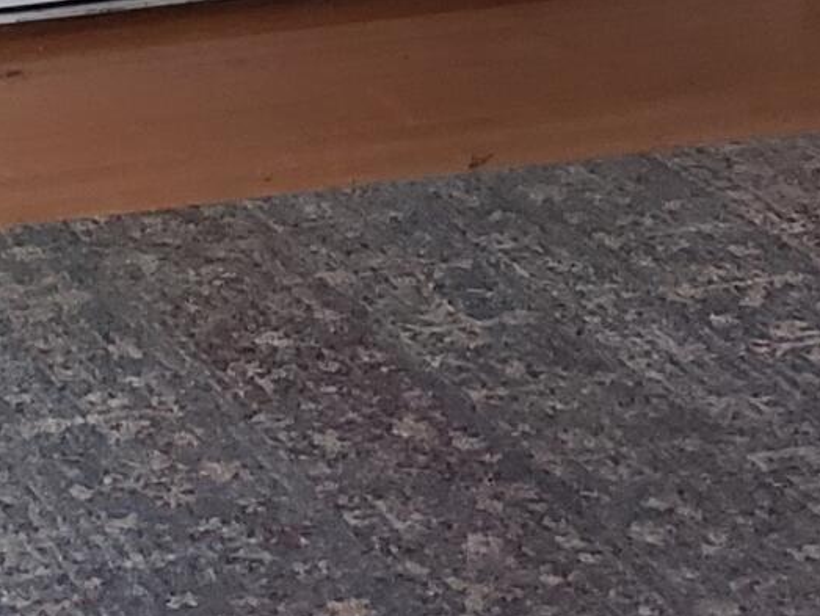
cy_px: -798
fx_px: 3532
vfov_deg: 9.1
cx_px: 367
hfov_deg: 13.2
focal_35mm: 149
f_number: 2.4
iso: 320
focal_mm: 4.3
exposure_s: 1/60
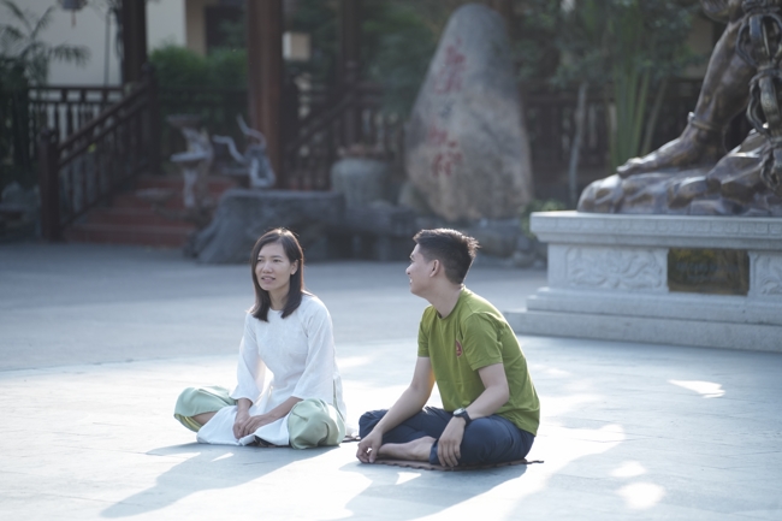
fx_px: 3257
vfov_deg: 9.1
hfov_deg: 13.7
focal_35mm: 150
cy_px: 260
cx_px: 391
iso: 500
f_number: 2.8
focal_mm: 150
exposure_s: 1/1250
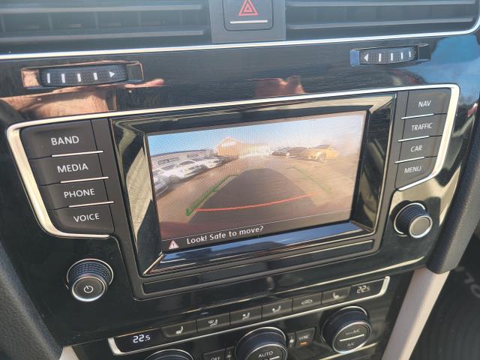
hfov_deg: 67.3
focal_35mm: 26
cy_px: 180
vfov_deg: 53.1
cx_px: 240
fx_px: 361
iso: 50
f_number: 1.8
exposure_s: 1/100
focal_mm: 5.4
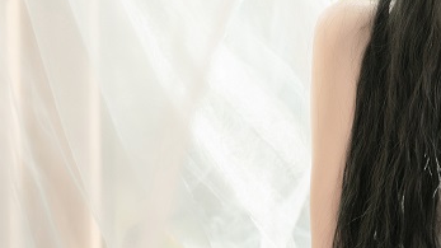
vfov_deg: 8.4
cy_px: 67
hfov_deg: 13.7
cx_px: 722
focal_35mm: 145
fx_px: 1695
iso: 100
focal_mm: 40
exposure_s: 1/800
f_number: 1.4
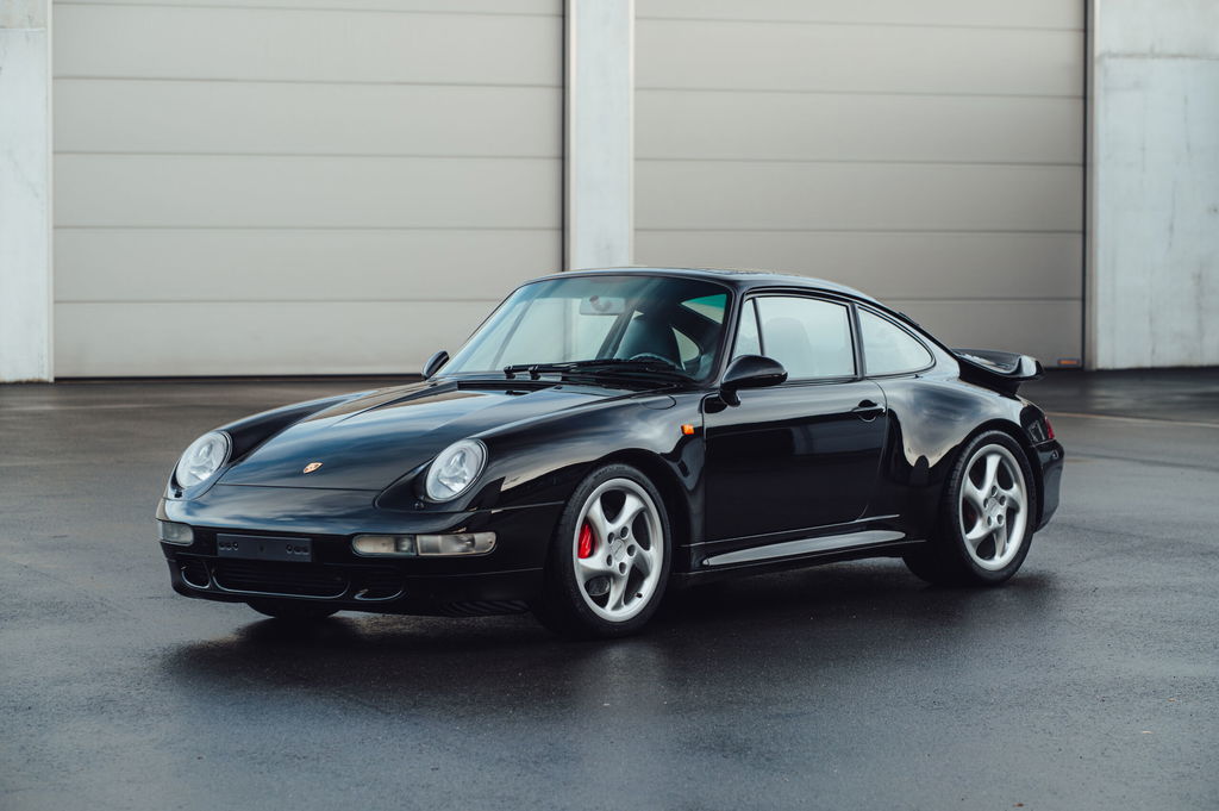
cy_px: 406
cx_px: 610
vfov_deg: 13.0
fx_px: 3552
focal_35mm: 105
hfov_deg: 19.5
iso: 400
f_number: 5.6
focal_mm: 105
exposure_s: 1/160
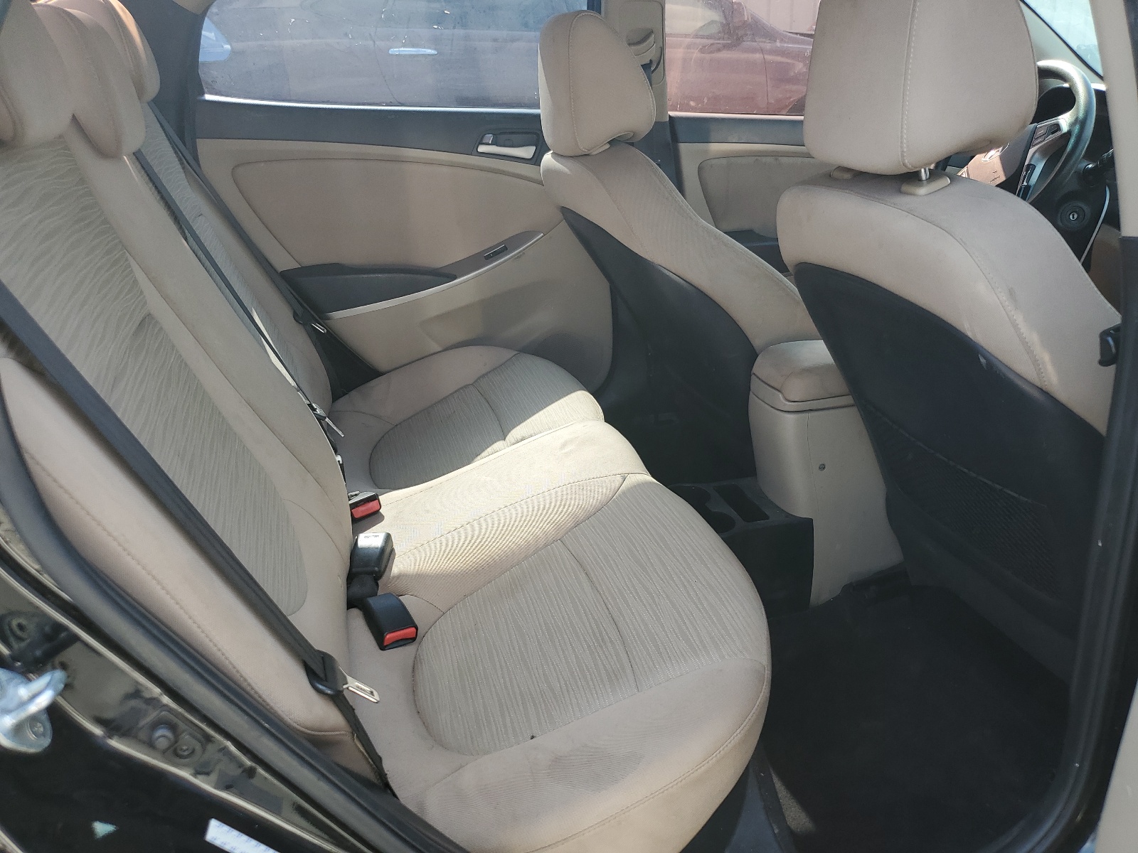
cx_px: 569
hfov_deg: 67.3
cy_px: 426
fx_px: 855
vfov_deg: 53.1
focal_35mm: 26
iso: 50
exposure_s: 1/312
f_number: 1.5
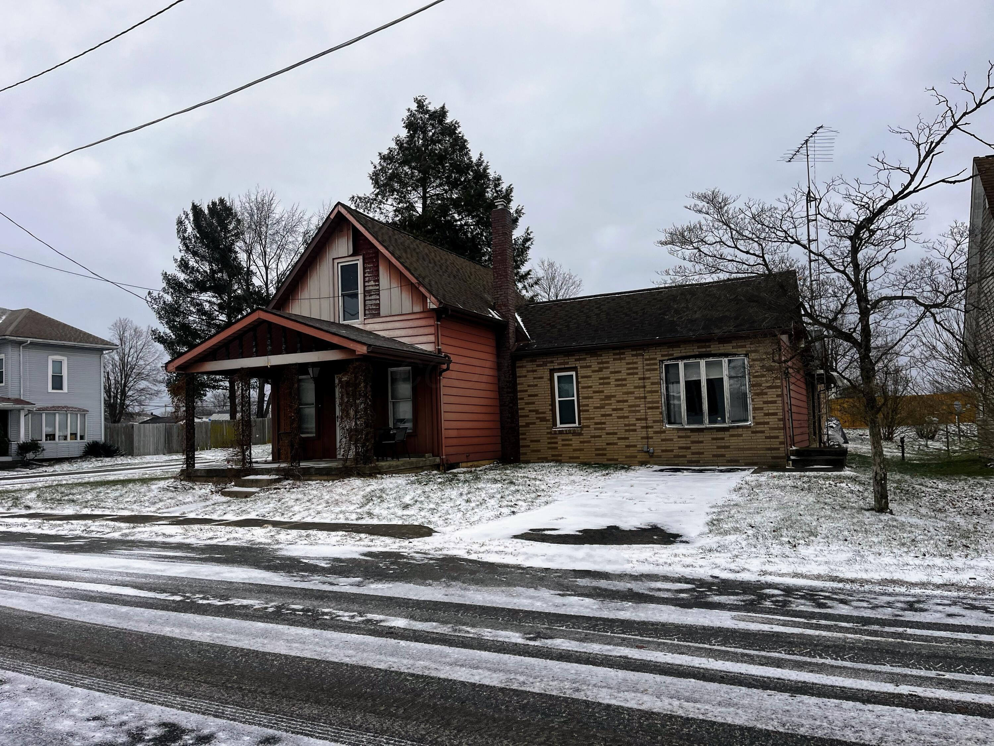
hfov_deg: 67.3
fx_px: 747
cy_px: 373
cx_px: 497
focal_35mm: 26
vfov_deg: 53.1
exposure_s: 1/1776
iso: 50
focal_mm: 5.1
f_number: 1.6
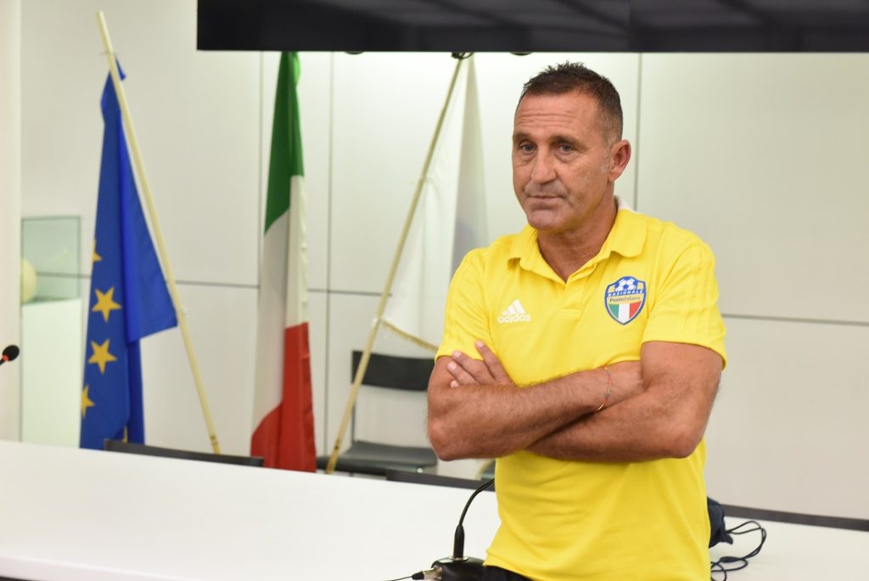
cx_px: 434
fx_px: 1691
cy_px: 290
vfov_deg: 19.5
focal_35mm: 70
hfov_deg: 28.8
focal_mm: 70
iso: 2500
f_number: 4
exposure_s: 1/80
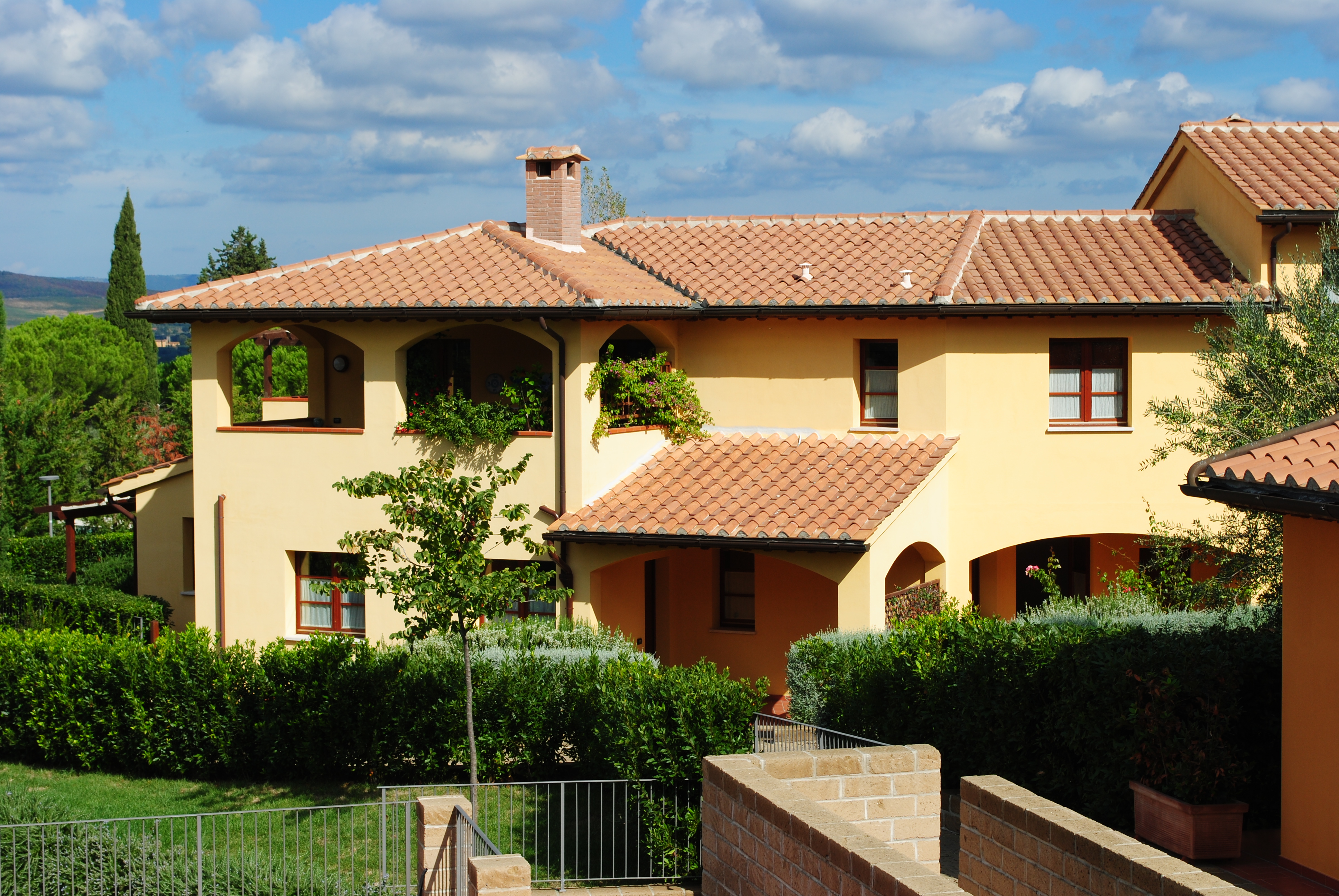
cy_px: 448
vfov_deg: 20.7
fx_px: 2458
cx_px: 670
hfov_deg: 30.5
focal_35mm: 66
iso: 100
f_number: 10
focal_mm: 44
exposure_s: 1/250
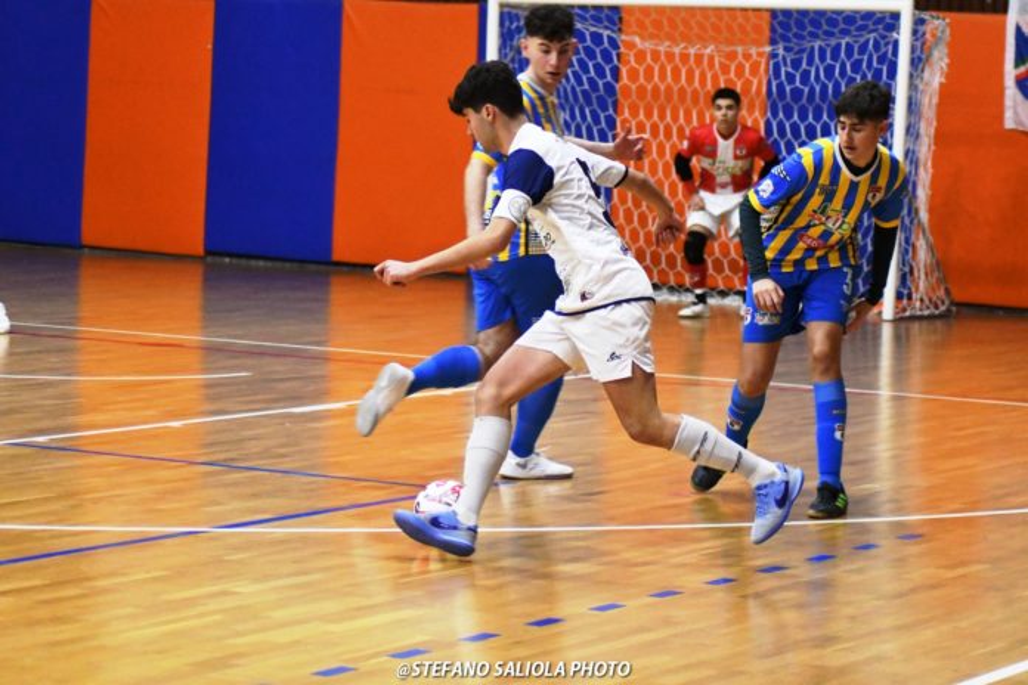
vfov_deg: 11.1
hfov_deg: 16.7
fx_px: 3512
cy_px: 342
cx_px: 514
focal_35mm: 123
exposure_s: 1/500
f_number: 4
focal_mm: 82
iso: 10000
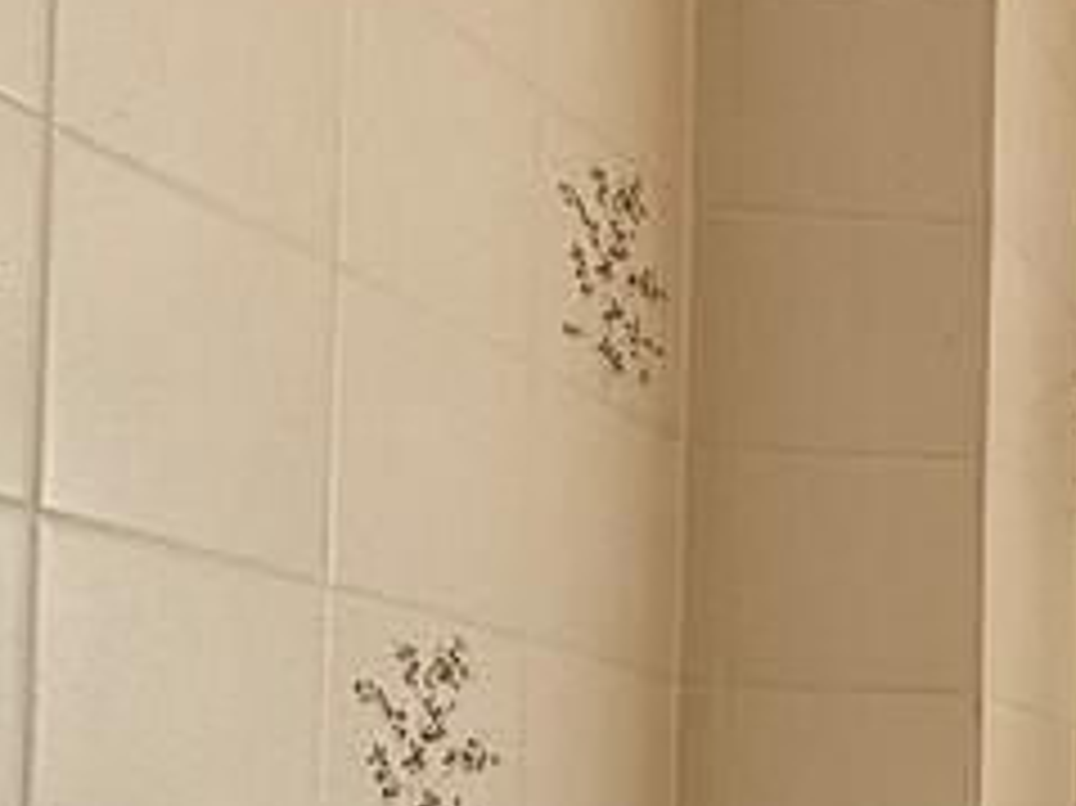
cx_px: 1931
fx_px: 1864
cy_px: 946
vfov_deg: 22.6
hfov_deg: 21.4
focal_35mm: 60
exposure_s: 1/134
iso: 50
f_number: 2.2
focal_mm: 2.22
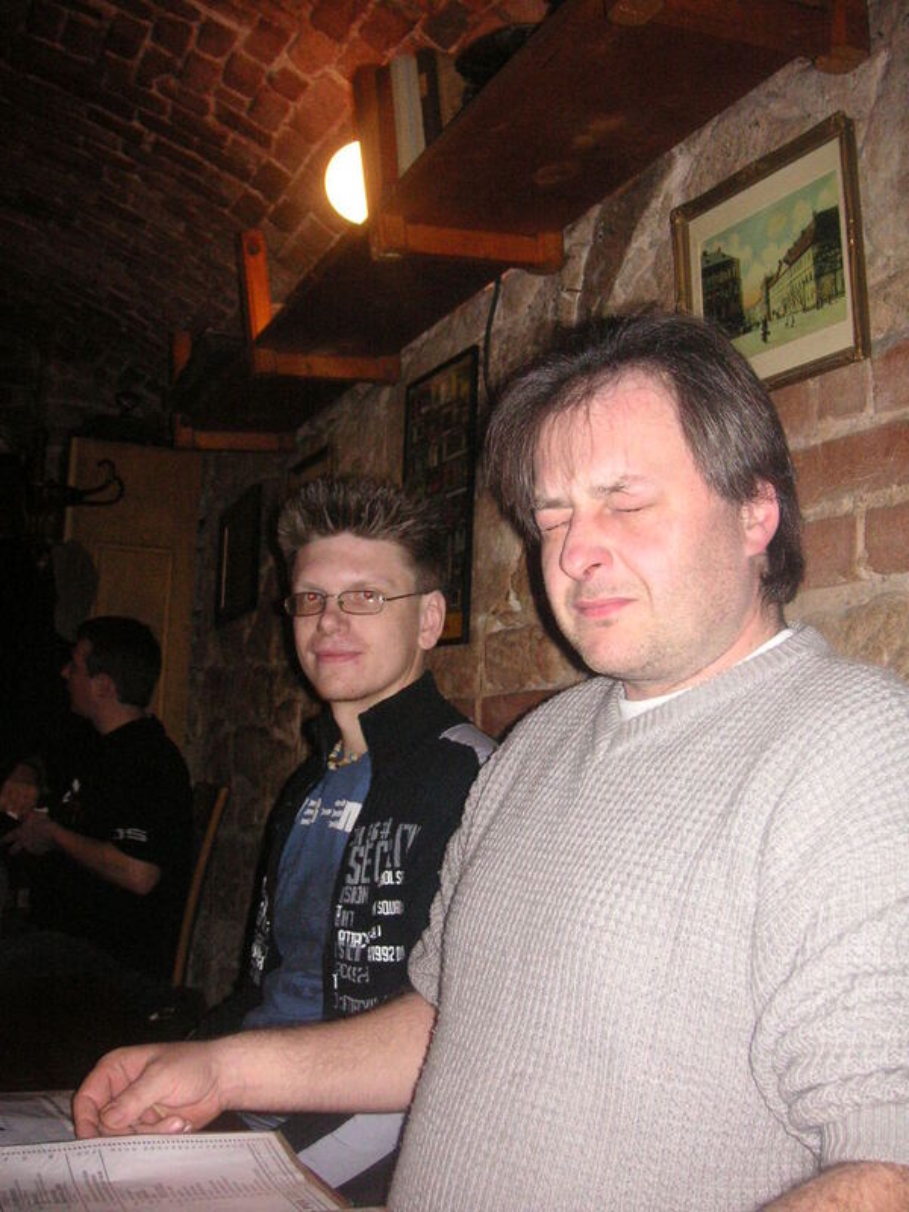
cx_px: 454
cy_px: 606
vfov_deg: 50.1
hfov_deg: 38.7
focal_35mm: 37
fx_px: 1295
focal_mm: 6.1
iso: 160
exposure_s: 1/45
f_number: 2.8
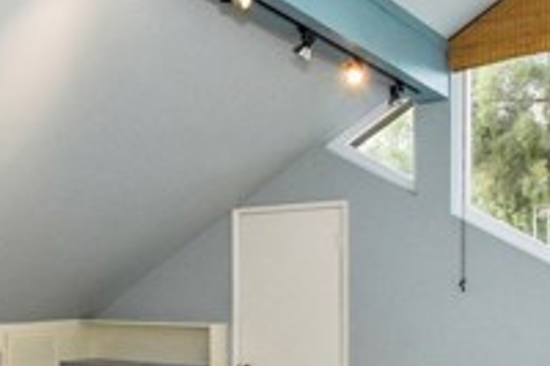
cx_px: 52
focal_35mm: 48
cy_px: 362
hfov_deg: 38.3
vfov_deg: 26.6
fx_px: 733
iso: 1000
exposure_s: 1/250
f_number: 8
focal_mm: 10
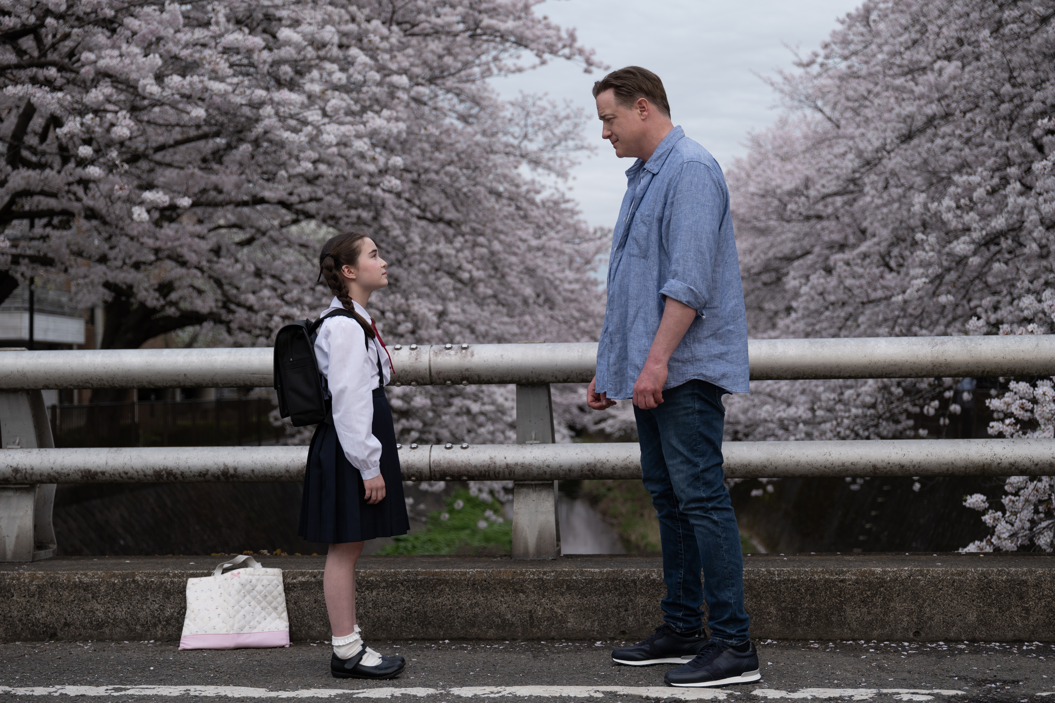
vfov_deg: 23.8
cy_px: 352
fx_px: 1670
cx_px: 528
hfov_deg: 35.1
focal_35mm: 57
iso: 50
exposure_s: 1/100
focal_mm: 57
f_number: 3.7
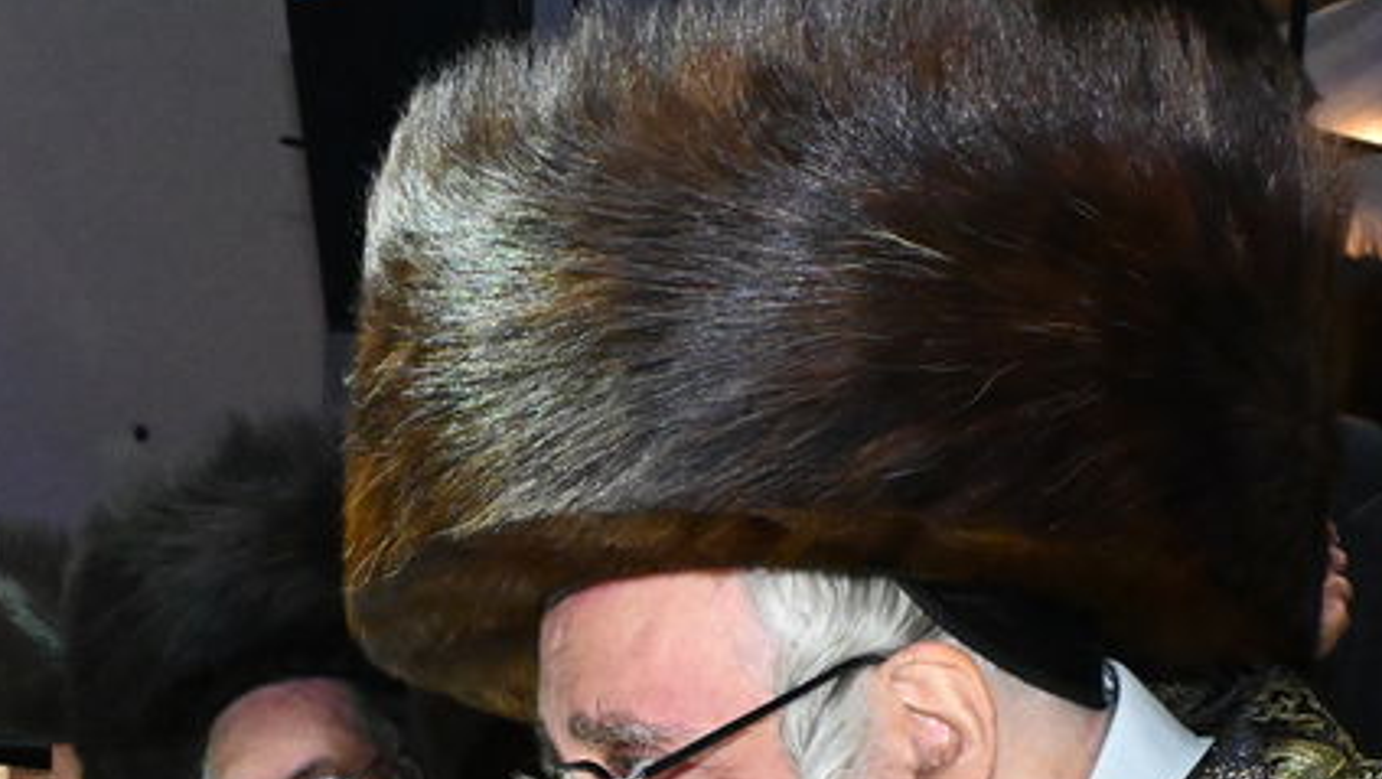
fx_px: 3043
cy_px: 1012
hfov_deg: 24.9
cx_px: 176
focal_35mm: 83
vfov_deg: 14.0
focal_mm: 24
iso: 8000
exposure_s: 1/125
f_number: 10
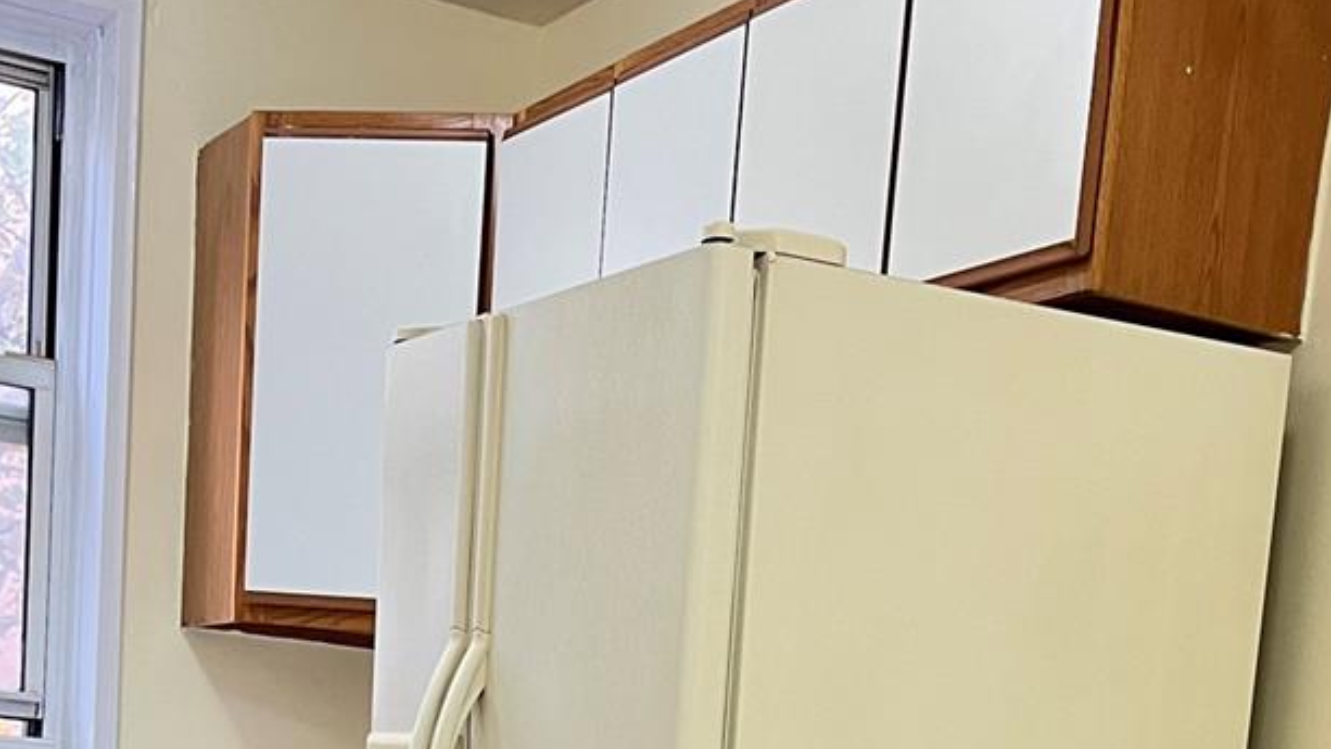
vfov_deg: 14.8
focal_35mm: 71
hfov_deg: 29.7
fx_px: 2506
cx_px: 710
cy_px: 1346
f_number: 1.6
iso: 200
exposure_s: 1/60
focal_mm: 5.1
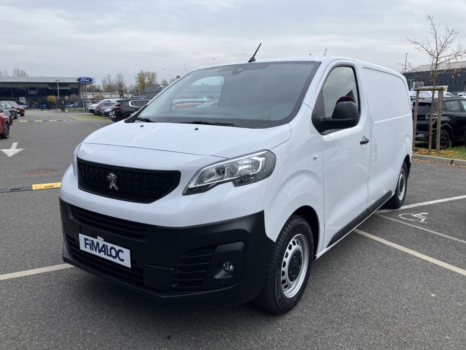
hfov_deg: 63.4
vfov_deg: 49.7
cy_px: 175
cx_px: 233
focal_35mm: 28
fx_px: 377
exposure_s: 1/445
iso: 32
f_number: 1.8
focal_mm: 3.99
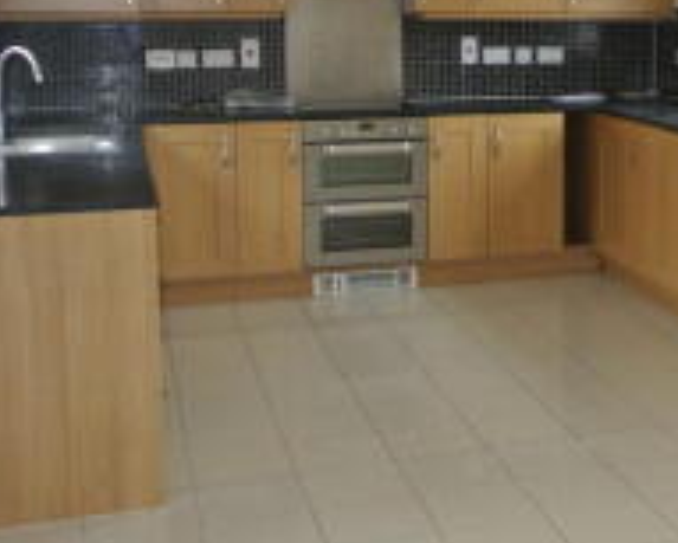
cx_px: 760
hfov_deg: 27.3
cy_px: 83
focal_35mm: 63
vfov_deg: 23.7
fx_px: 1265
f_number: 3.5
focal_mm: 10
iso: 450
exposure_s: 1/60
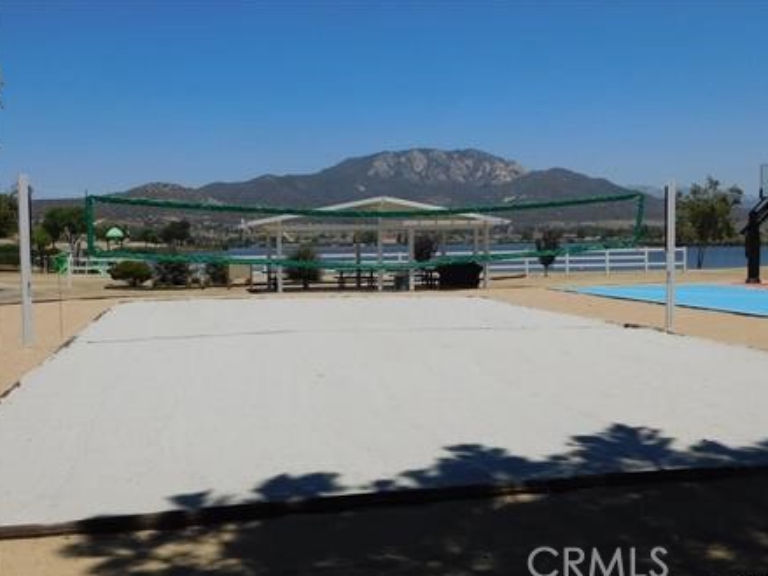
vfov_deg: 35.1
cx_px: 383
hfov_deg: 45.8
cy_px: 293
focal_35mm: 41
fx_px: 909
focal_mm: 7.1
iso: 125
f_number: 7.2
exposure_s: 1/800
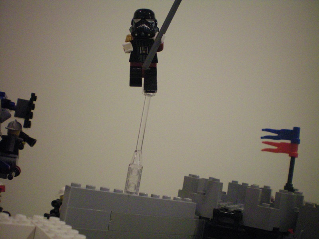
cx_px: 160
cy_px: 120
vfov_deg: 37.7
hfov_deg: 49.0
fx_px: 350
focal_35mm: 38
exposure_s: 1/40
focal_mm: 6.3
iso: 400
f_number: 3.1
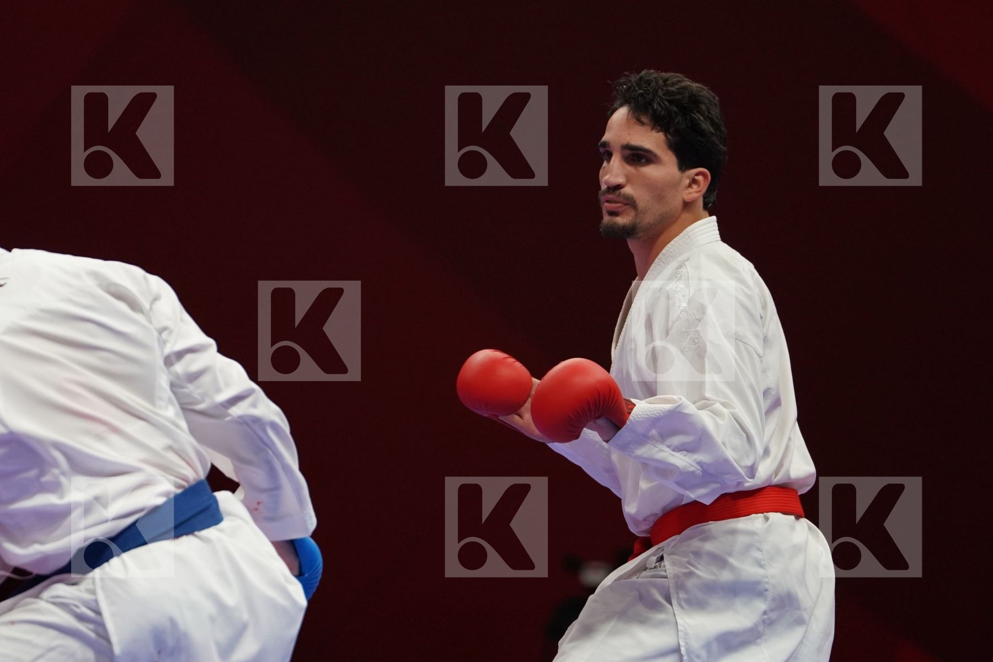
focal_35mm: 420
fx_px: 11584
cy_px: 331
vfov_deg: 3.3
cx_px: 496
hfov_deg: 4.9
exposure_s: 1/1000
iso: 2500
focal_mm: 280
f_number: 4
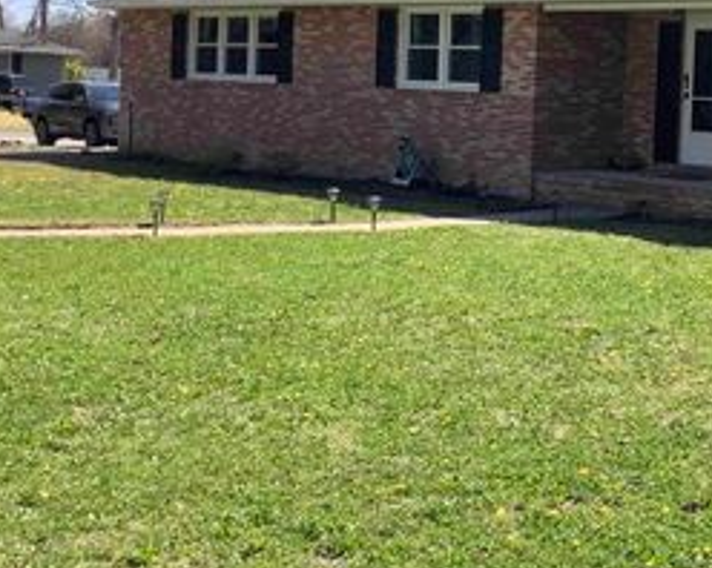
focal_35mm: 61
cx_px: 698
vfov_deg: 24.6
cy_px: 122
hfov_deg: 29.1
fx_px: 1284
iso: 25
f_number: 2.4
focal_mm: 3.3
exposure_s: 1/799
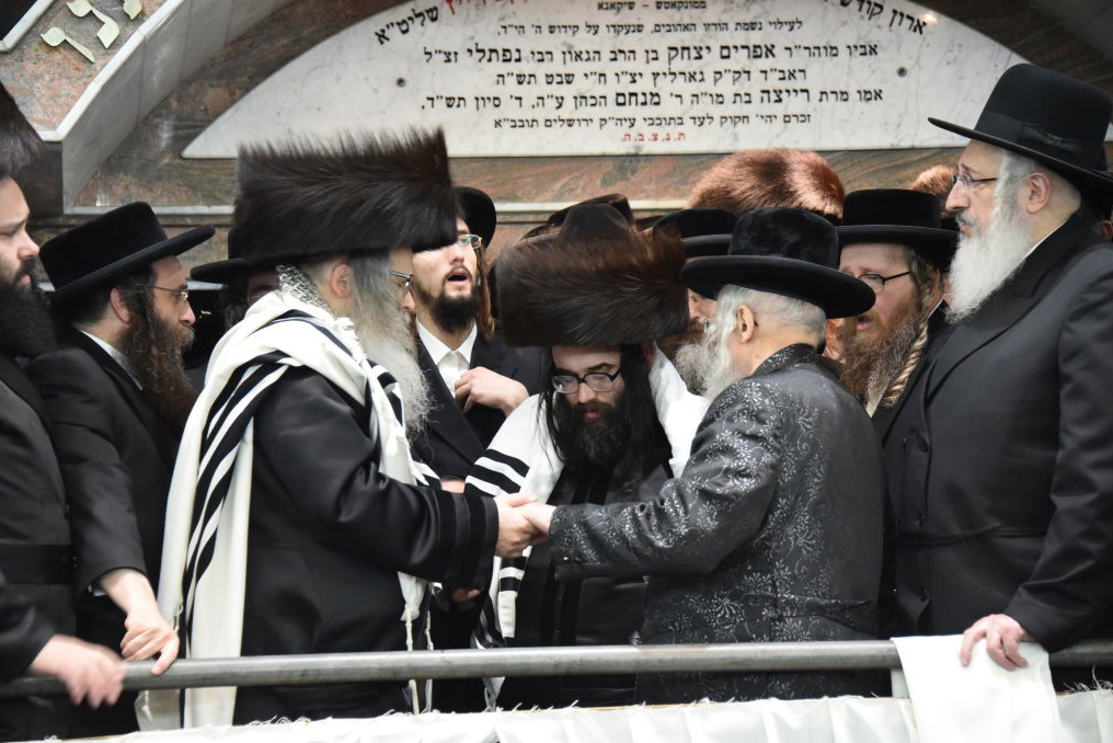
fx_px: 3896
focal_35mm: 126
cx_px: 554
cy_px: 372
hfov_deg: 16.3
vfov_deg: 10.9
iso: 6400
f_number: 5.6
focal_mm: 125
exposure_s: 1/100
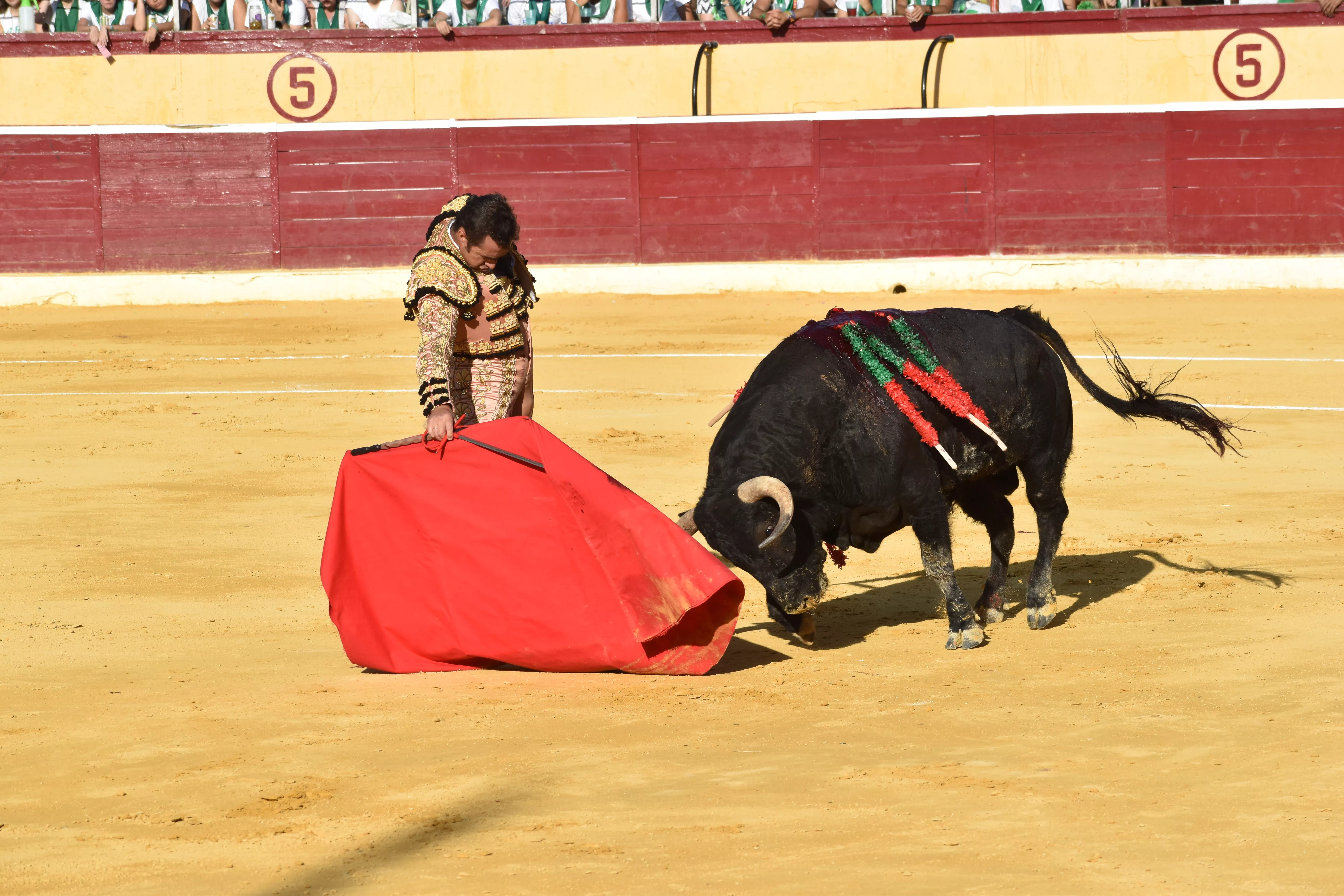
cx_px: 672
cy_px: 448
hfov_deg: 12.5
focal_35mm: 165
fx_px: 6160
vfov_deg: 8.3
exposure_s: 1/1250
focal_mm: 110
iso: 400
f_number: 9
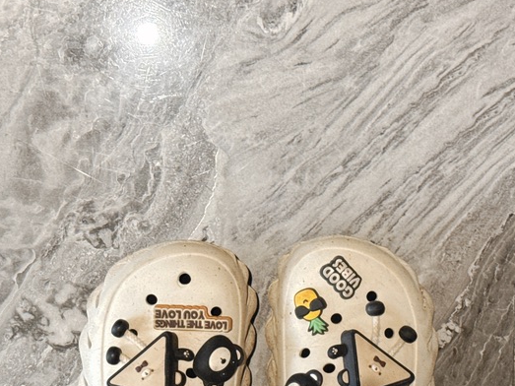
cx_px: 262
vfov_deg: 15.5
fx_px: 1398
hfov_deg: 20.9
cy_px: 359
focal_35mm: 94
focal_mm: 6.76
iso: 200
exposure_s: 1/60
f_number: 1.78
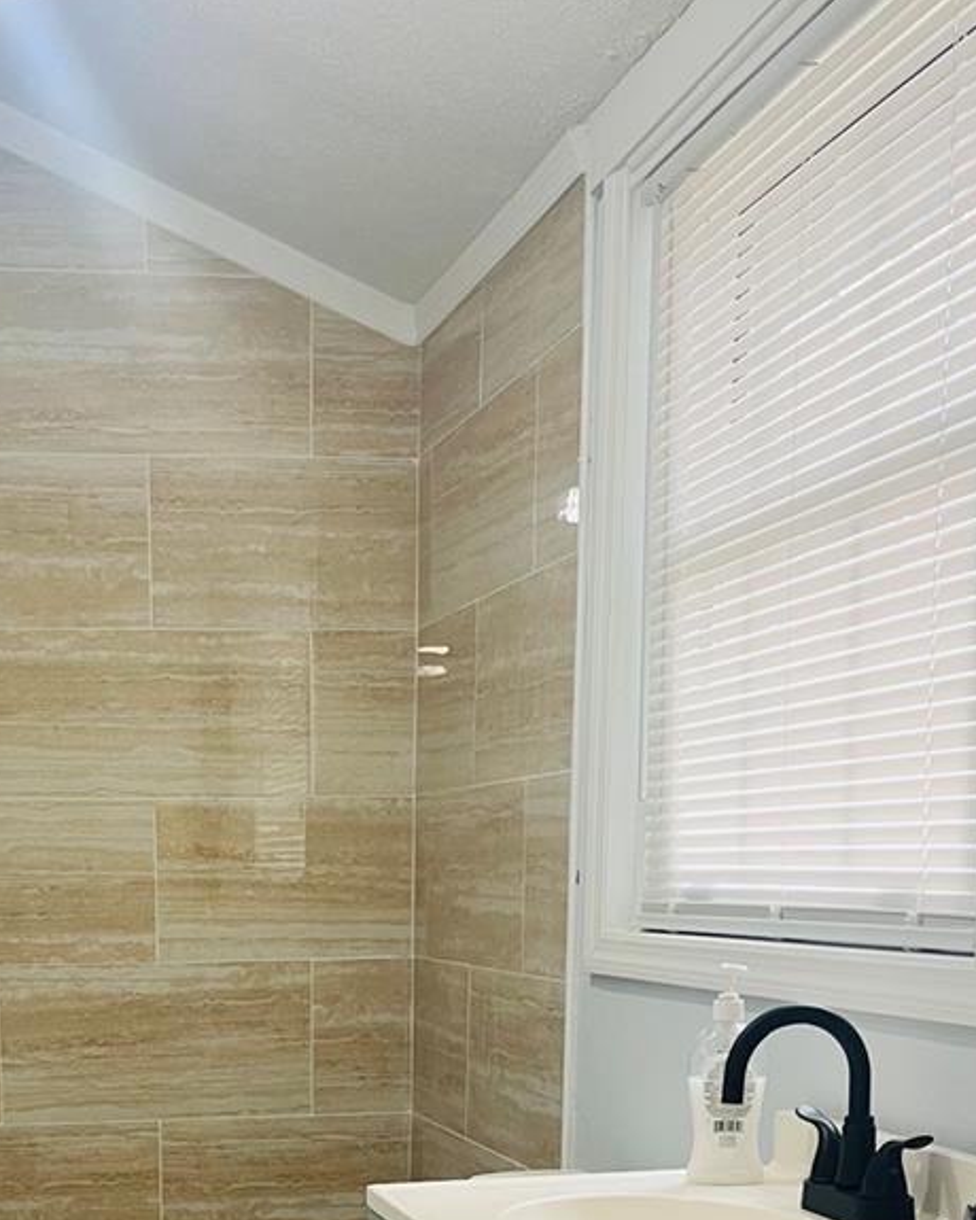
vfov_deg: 32.8
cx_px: 208
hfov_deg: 28.1
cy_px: 1192
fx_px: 1914
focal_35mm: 53
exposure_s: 1/60
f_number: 1.6
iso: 80
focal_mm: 5.1
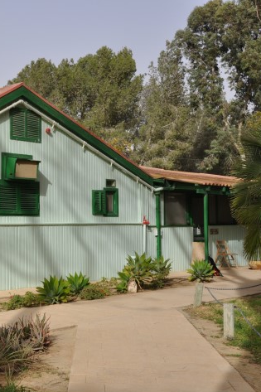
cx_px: -27
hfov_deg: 23.1
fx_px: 599
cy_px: 197
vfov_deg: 36.3
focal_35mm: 55
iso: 200
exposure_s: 1/200
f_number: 14
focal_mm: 24
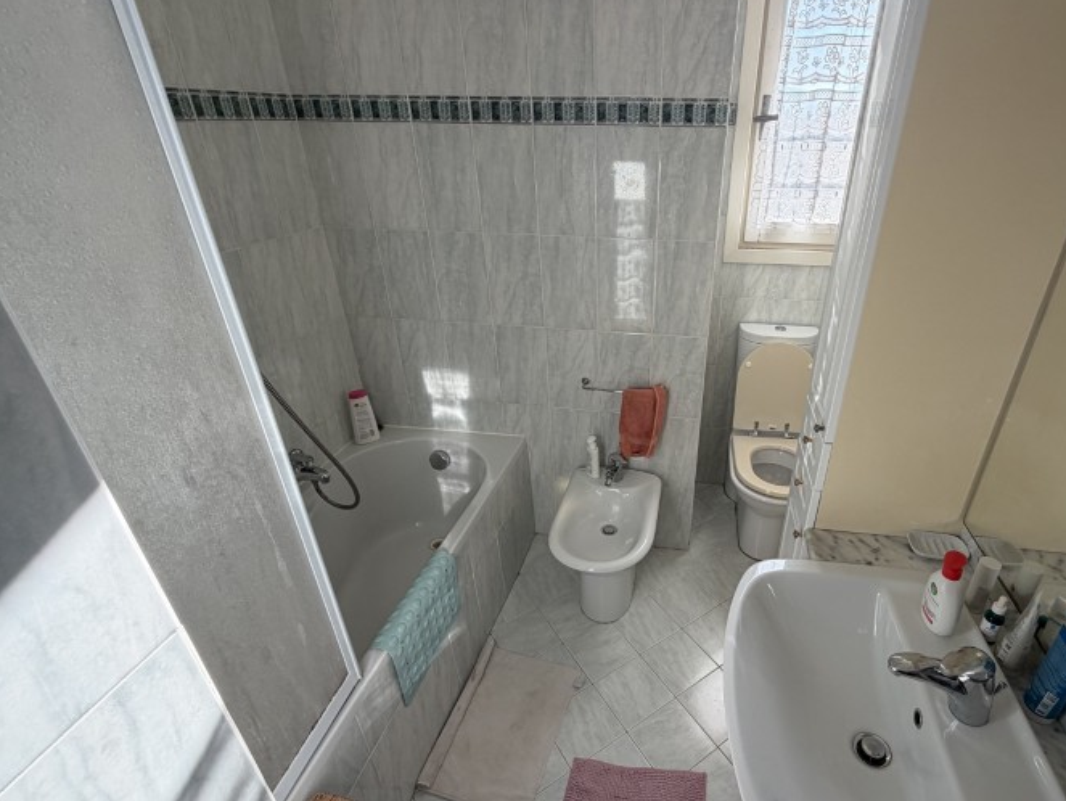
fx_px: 555
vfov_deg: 71.6
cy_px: 417
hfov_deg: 86.9
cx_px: 628
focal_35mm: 18
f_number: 2.2
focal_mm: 2.22
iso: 64
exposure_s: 1/152
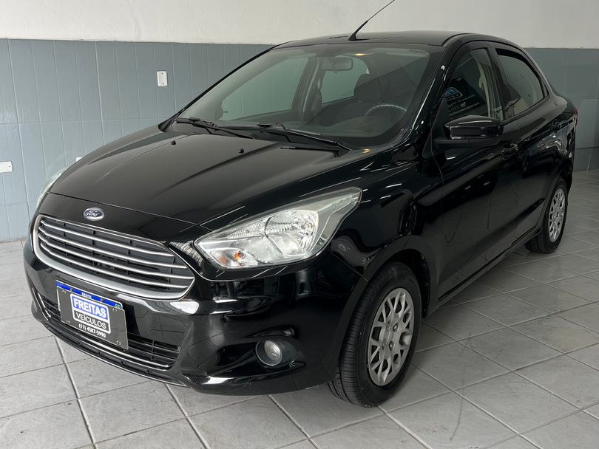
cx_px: 300
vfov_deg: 53.1
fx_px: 450
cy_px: 224
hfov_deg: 67.3
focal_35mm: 26
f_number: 1.5
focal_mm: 5.7
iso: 40
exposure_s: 1/120
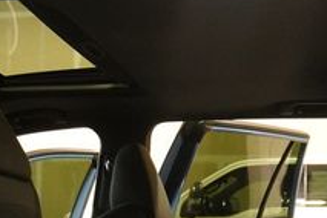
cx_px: 181
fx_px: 654
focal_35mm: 72
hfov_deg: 28.1
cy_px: 256
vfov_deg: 18.1
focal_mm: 16
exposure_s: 1/100
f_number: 3.5
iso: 6400
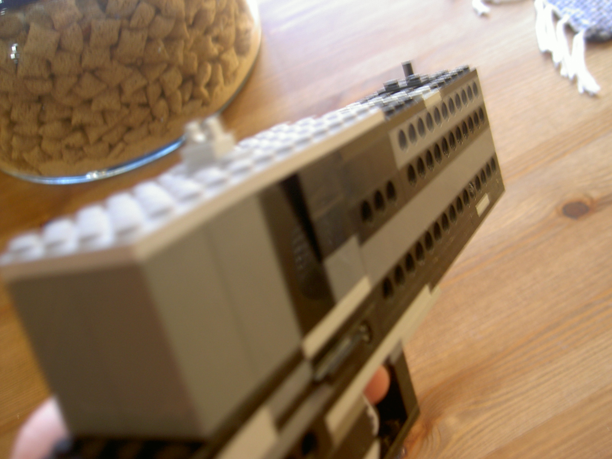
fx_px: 690
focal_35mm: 39
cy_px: 230
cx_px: 306
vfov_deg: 36.8
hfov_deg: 47.9
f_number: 2.8
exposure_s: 1/8
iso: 100
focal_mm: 8
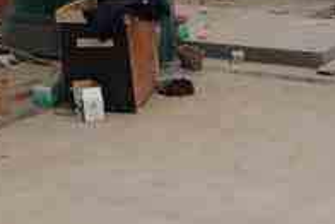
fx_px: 680
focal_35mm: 73
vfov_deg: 14.0
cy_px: -288
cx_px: -12
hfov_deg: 26.0
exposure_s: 1/500
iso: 400
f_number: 4.5
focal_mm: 14
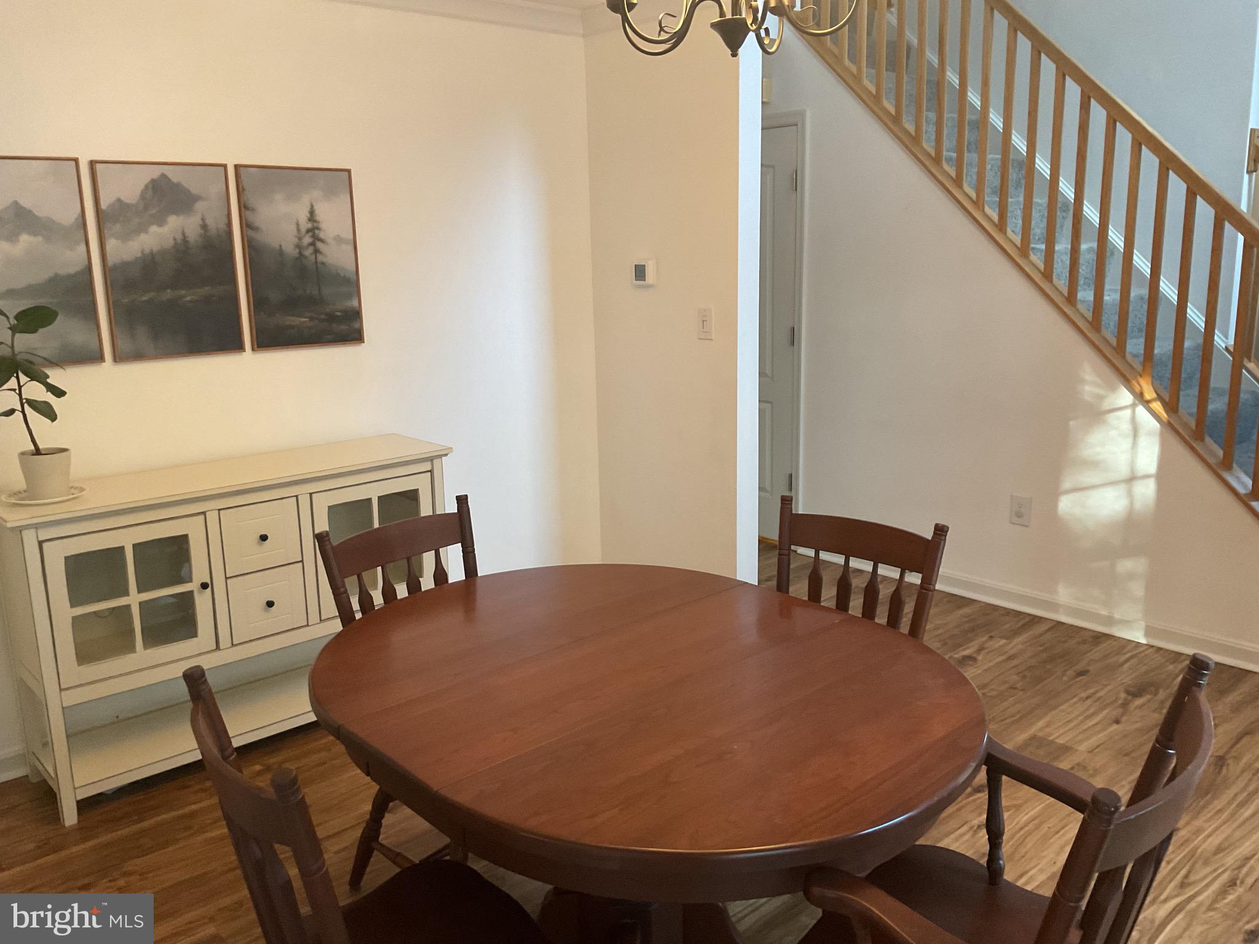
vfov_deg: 48.2
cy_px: 472
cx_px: 630
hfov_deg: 61.7
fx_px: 1055
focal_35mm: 29
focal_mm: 3
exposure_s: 1/60
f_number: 1.8
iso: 160
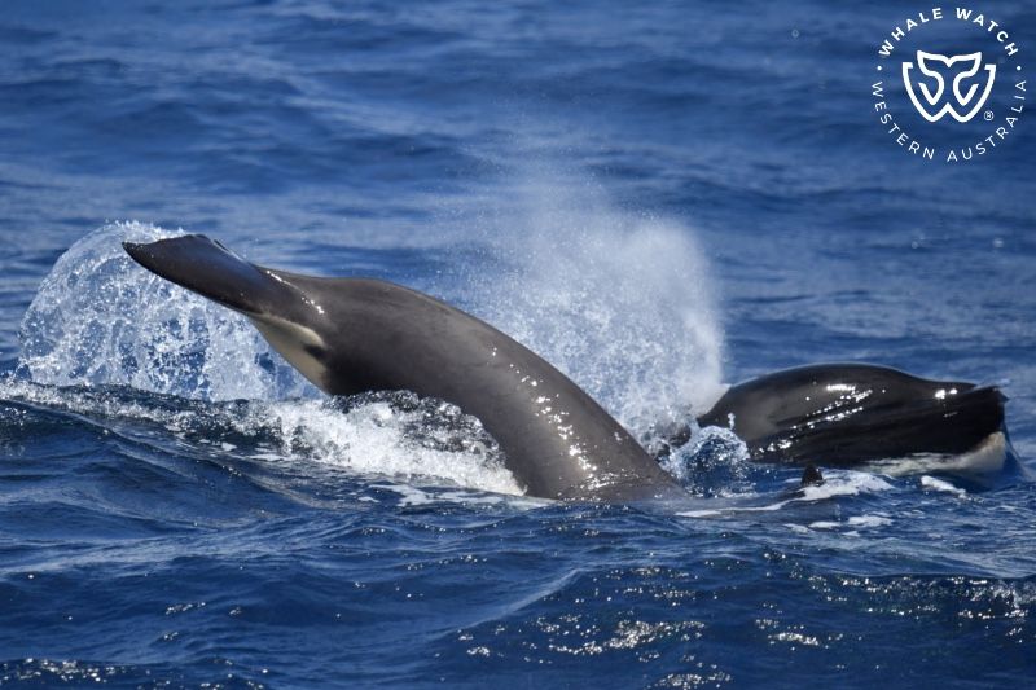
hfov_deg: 3.4
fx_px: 17262
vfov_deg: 2.3
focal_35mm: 600
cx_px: 518
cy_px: 345
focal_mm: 600
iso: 1250
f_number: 6.3
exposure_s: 1/8000
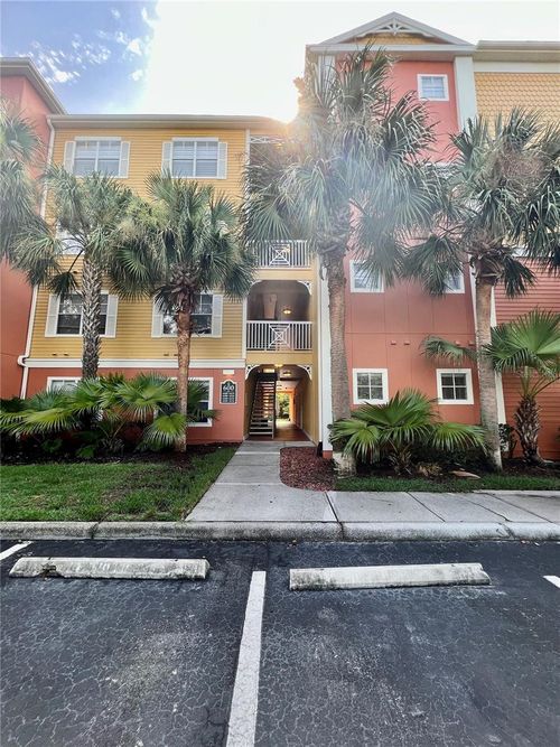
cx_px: 280
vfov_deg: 106.2
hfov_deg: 89.9
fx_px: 280
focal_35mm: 13
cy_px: 374
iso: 32
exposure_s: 1/276
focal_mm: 1.57
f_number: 1.8
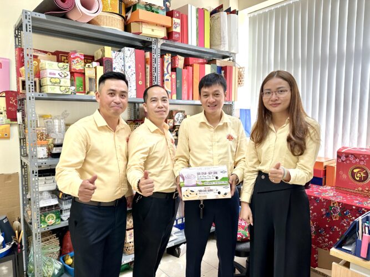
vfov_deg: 56.8
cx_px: 185
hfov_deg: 71.6
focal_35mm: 24
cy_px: 138
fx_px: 256
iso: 125
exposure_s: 1/50
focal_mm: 6.86
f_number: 1.78
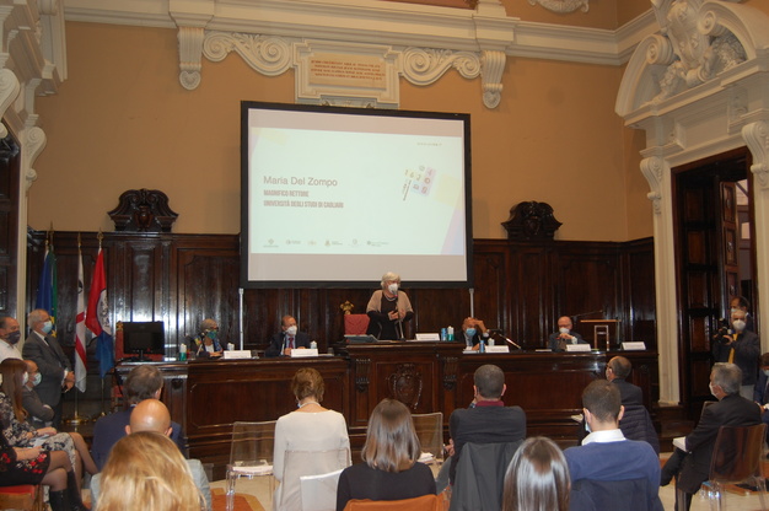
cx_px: 384
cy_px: 256
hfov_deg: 49.6
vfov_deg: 34.1
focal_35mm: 39
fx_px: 832
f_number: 4
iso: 400
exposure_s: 1/60
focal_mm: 26
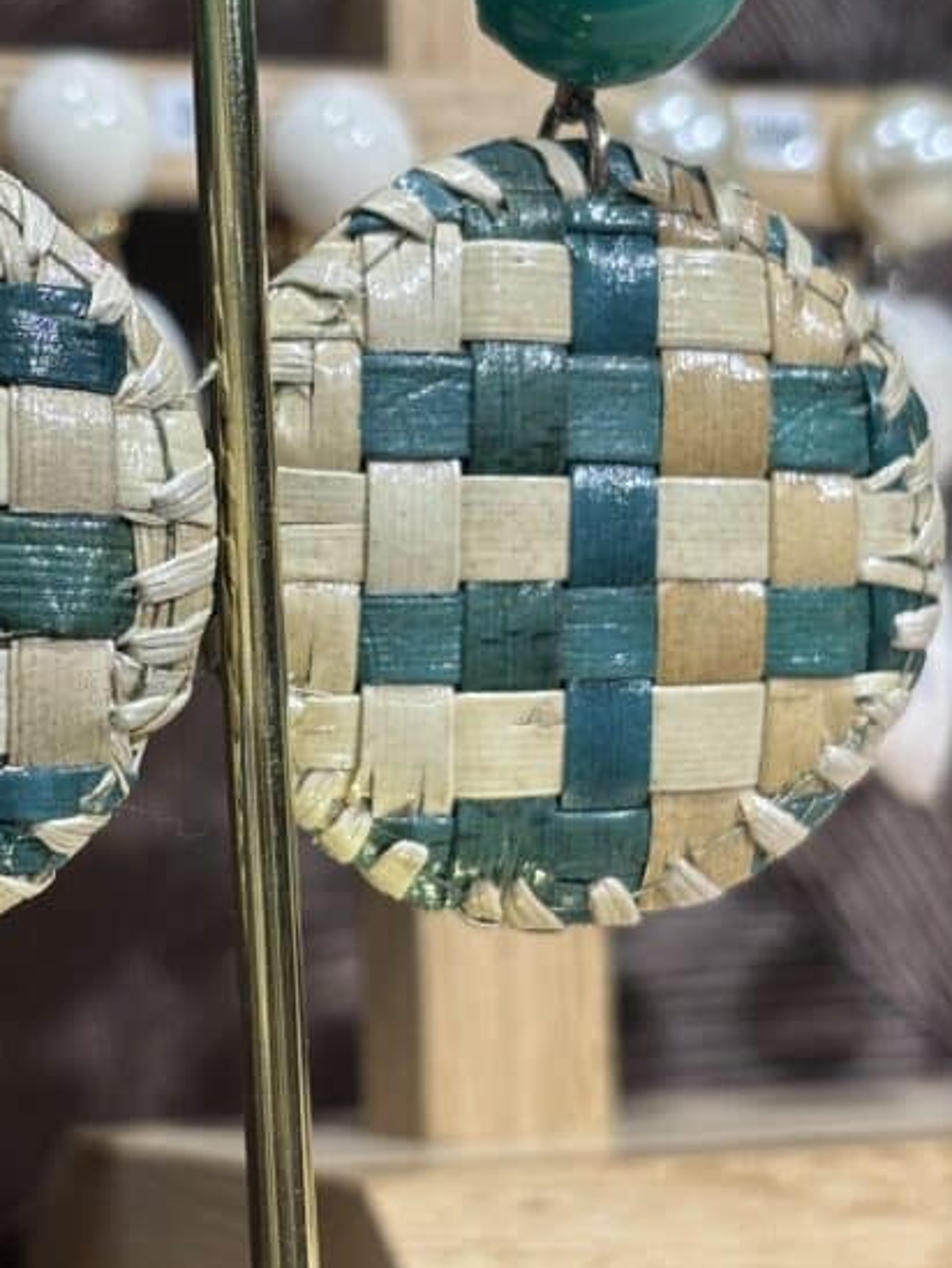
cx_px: 129
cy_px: 651
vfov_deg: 20.2
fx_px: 3556
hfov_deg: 15.1
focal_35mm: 97
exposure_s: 1/100
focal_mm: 5.96
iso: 50
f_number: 1.6
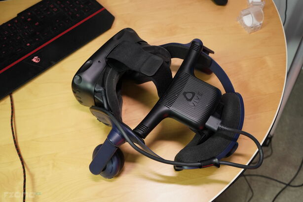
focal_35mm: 31
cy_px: 101
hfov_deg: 60.3
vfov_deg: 42.3
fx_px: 261
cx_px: 152
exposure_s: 1/160
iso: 6400
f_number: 6.3
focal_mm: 31
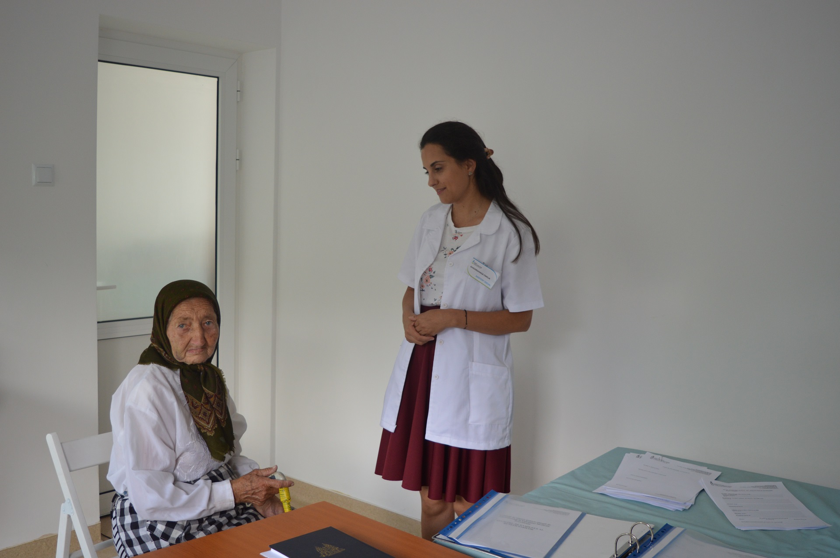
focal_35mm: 36
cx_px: 420
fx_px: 839
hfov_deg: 53.2
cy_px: 279
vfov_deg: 36.8
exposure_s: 1/80
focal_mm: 24
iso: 400
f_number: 4.5
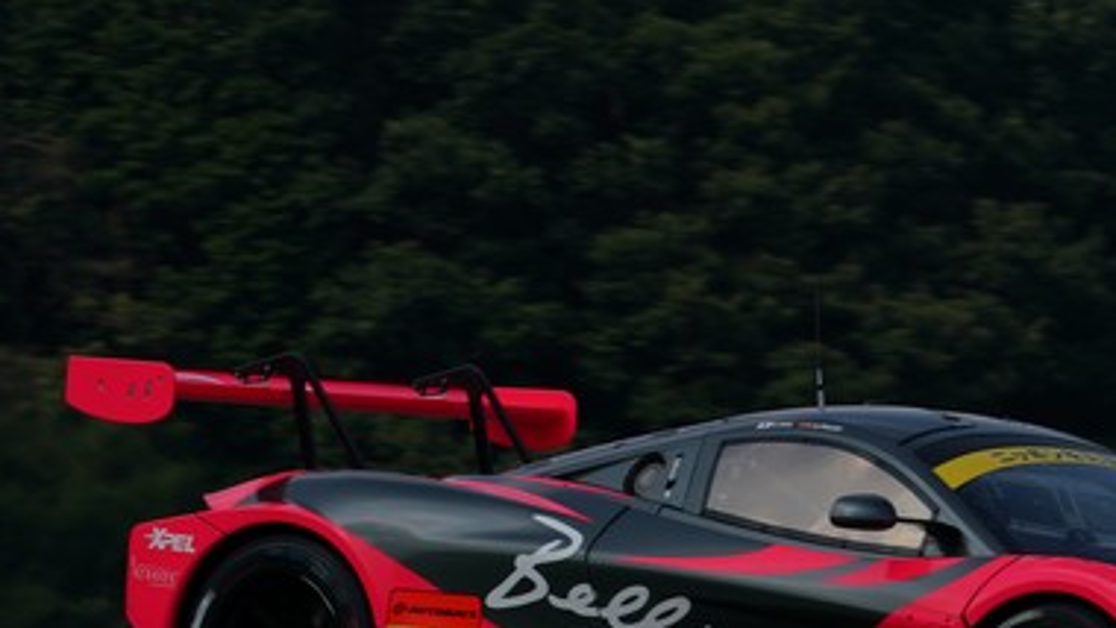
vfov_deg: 2.8
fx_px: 12935
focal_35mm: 437
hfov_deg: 4.9
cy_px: 305
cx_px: 705
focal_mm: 220
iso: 200
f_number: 16
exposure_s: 1/400
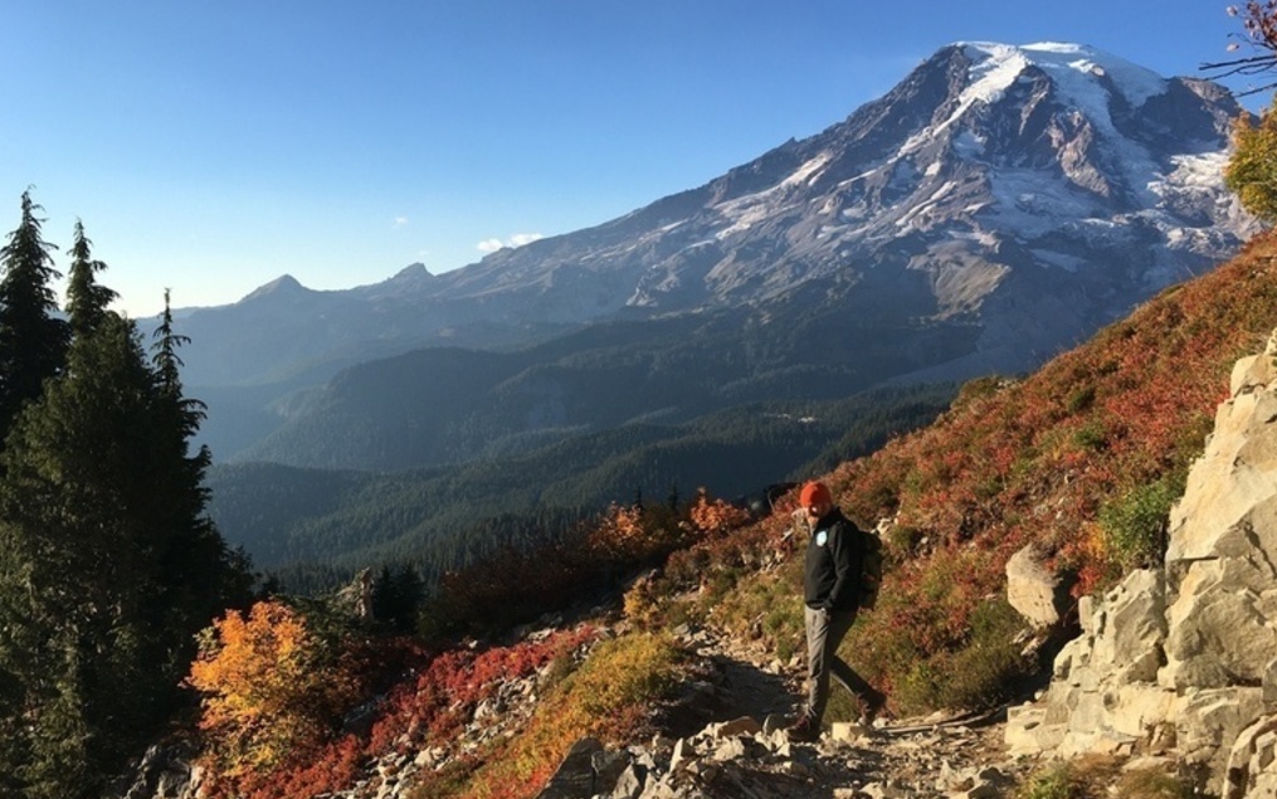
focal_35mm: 31
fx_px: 1079
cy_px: 429
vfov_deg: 40.6
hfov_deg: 61.2
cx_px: 635
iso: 25
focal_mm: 4.15
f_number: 2.2
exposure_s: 1/855
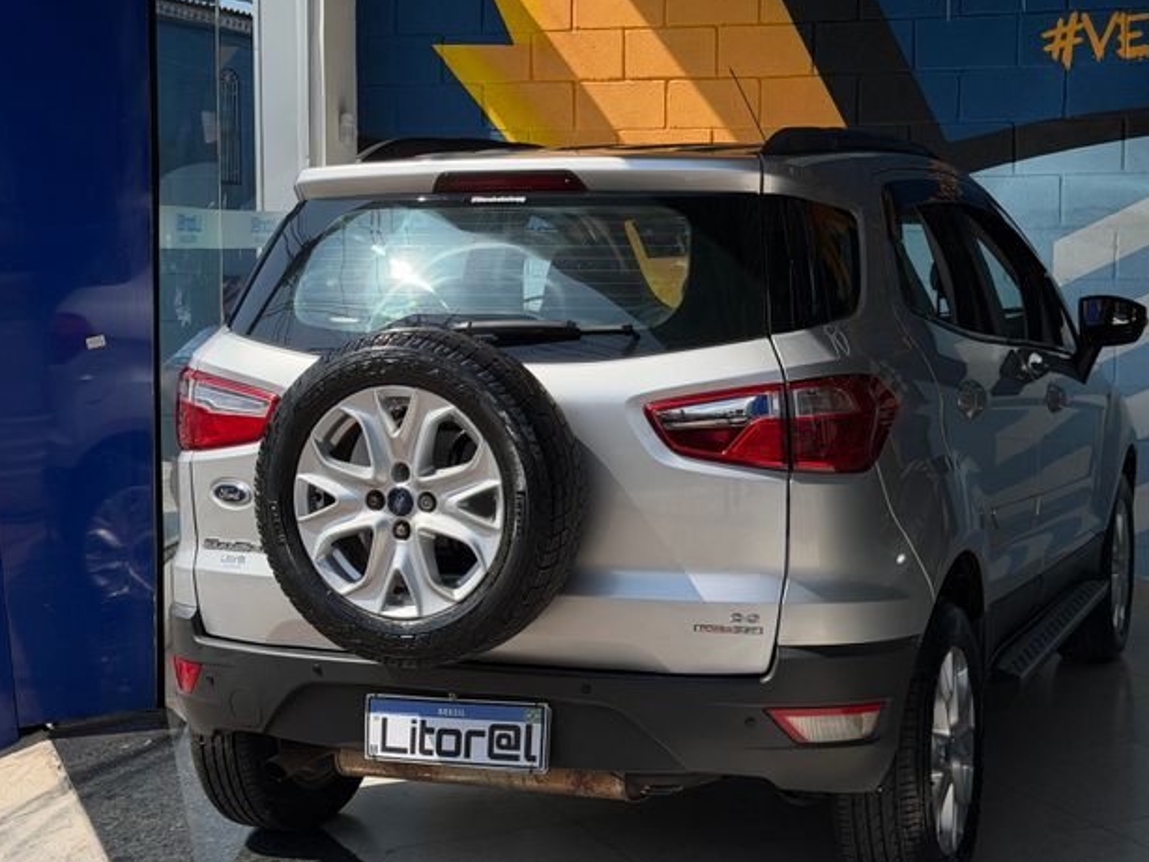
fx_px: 1992
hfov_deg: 32.1
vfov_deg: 24.4
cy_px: 409
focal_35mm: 60
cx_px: 640
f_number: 1.78
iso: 100
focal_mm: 6.76
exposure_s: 1/7143
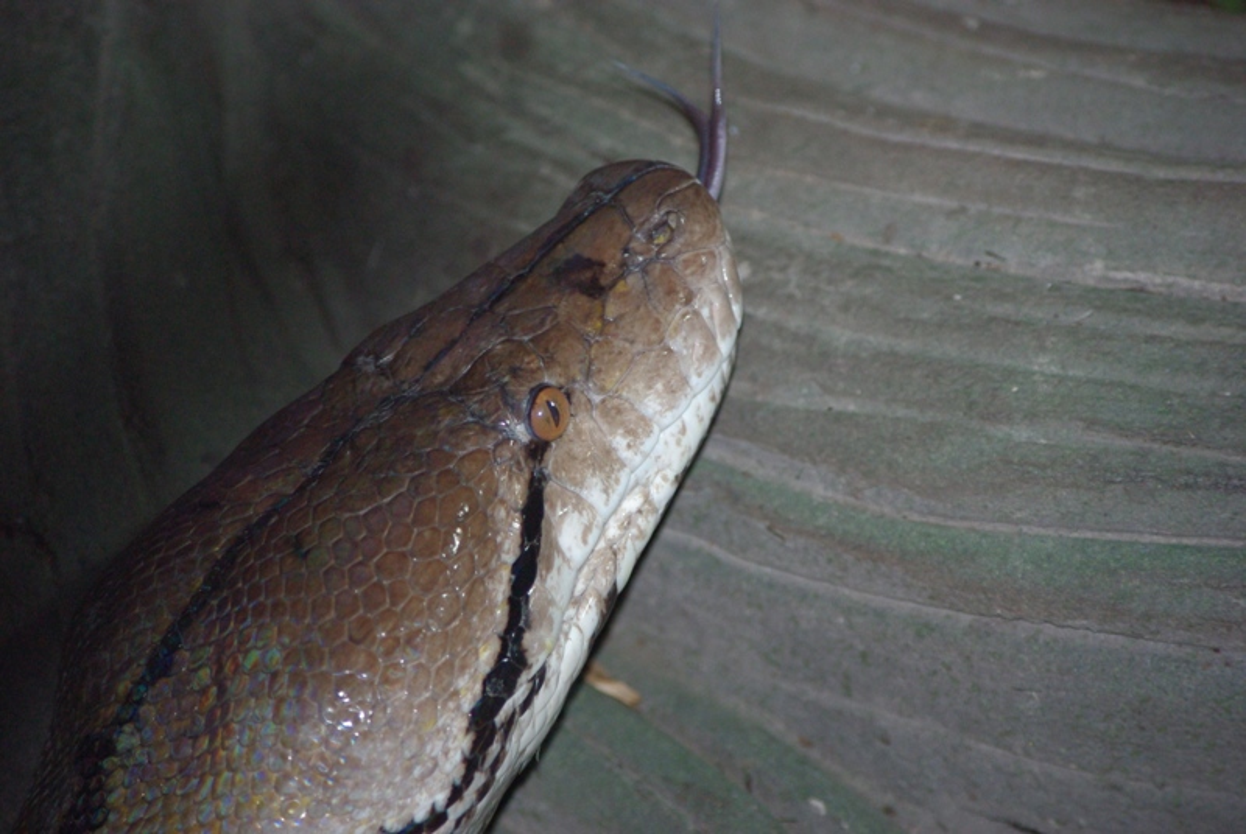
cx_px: 623
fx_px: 5615
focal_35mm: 162
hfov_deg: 12.7
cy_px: 417
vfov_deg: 8.5
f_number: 4.5
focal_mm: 107.5
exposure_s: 1/125
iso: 800
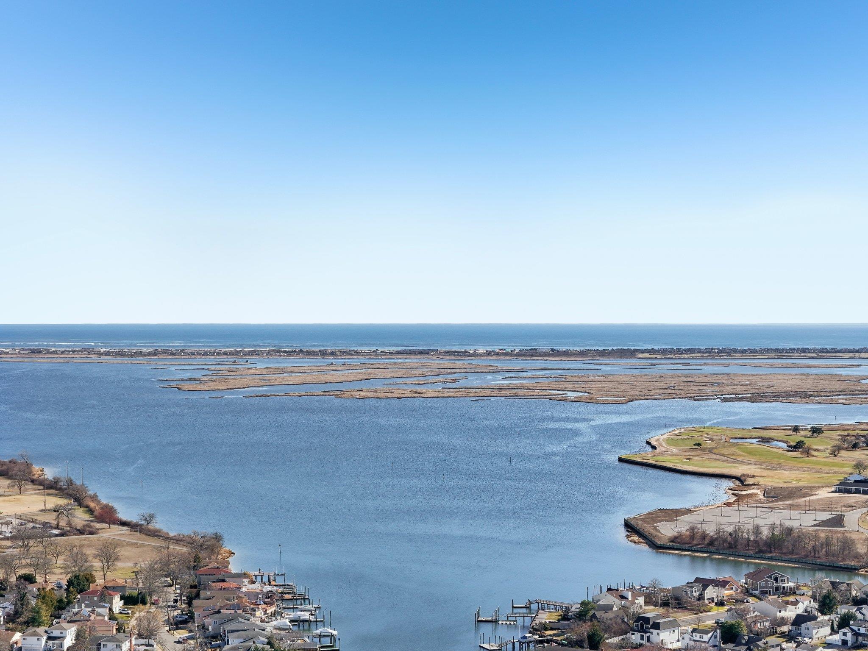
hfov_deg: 27.8
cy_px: 326
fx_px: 1755
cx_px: 434
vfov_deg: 21.0
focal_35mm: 70
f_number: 2.8
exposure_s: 1/400
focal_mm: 19.4
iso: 100
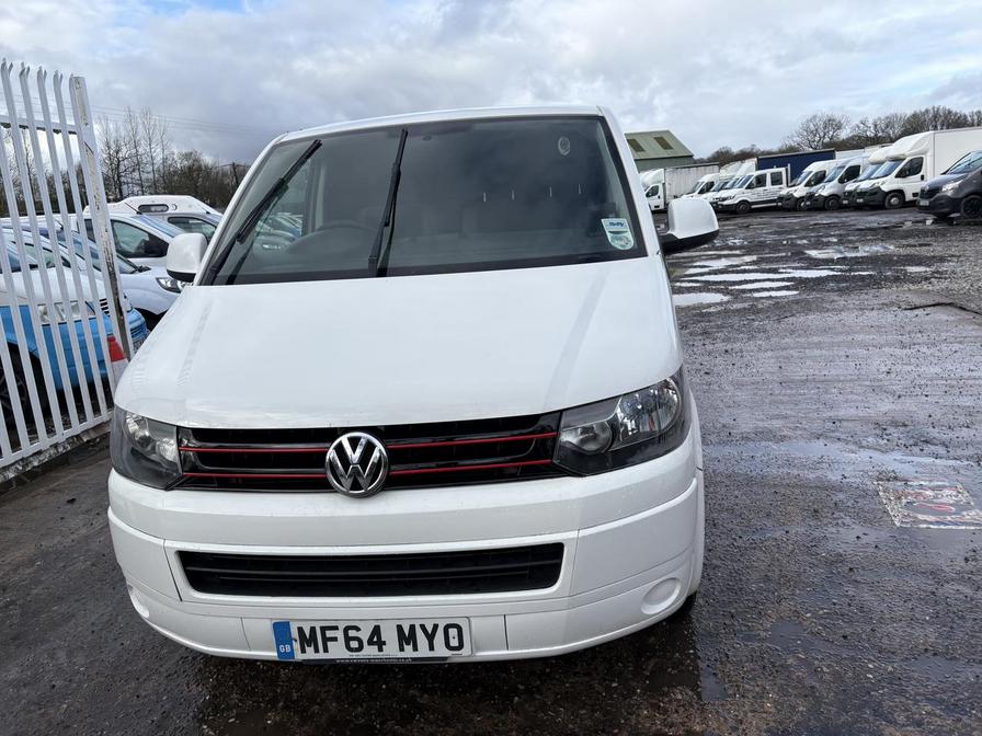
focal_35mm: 26
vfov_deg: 53.1
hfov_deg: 67.3
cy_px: 368
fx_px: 738
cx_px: 491
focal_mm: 5.96
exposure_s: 1/1848
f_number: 1.6
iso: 50
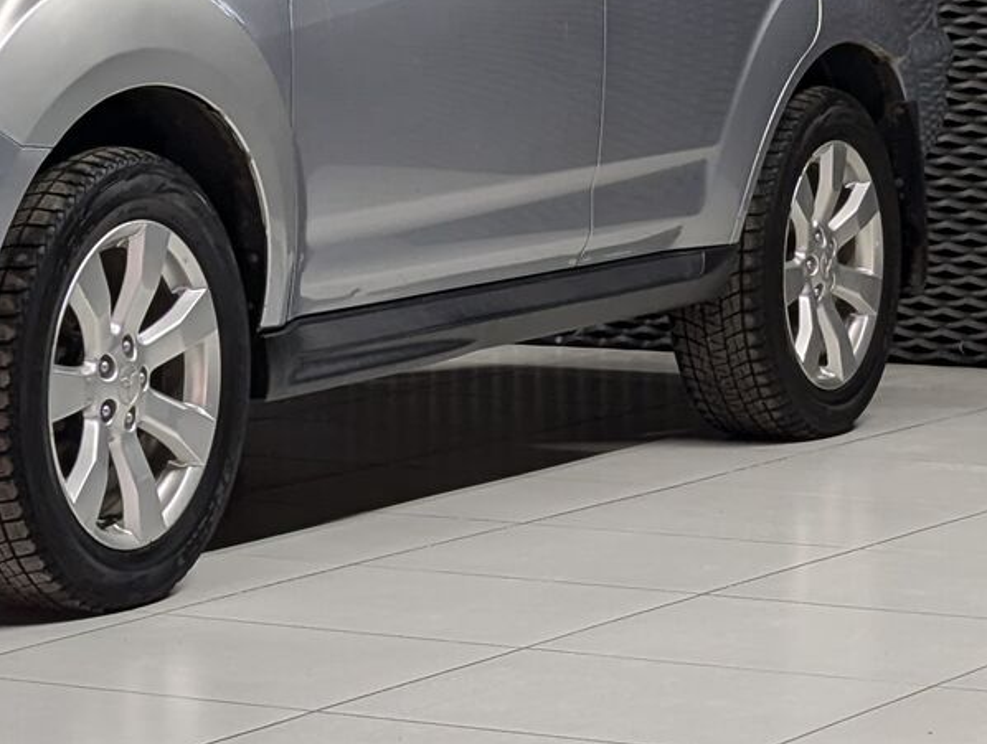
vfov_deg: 9.7
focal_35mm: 154
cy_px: 330
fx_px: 4400
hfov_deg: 12.6
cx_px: -13
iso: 42
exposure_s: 1/113
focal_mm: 6.81
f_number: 1.85
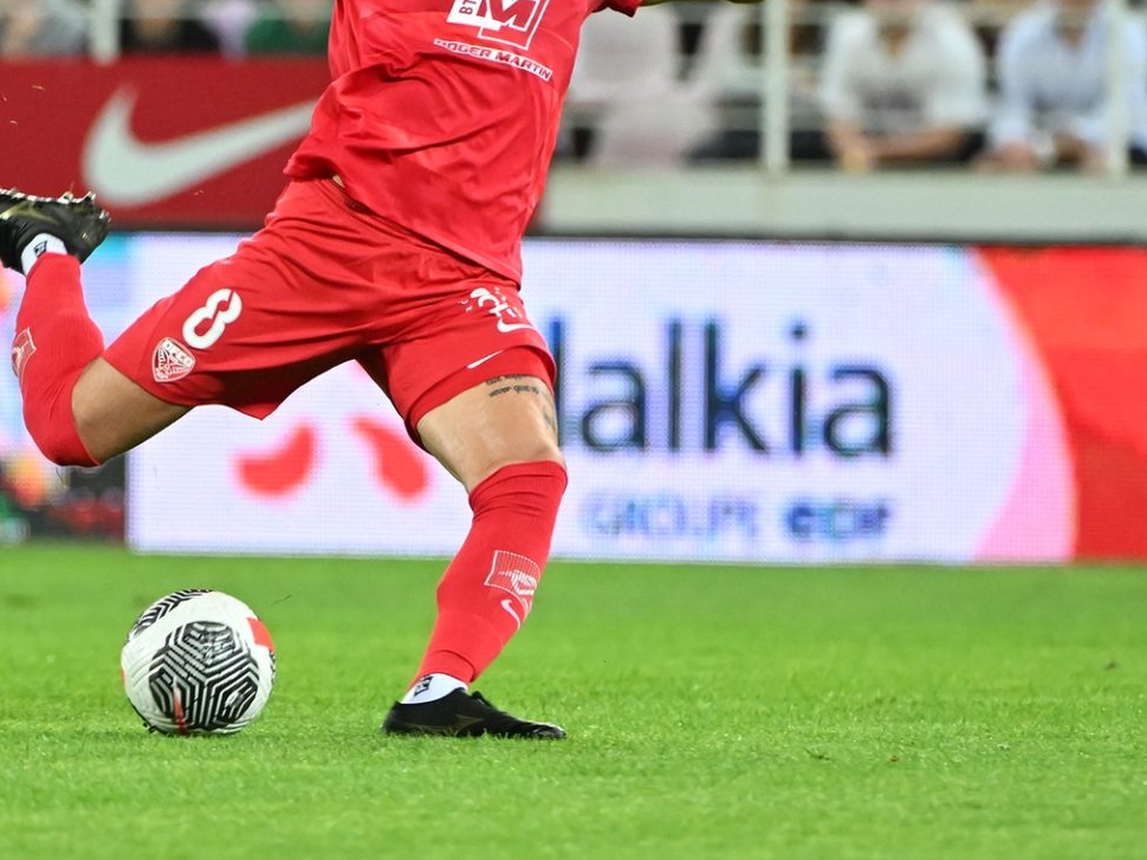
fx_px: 29317
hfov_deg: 2.2
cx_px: 339
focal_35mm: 885
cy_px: 146
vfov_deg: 1.7
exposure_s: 1/800
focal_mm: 310
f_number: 4
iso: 4000
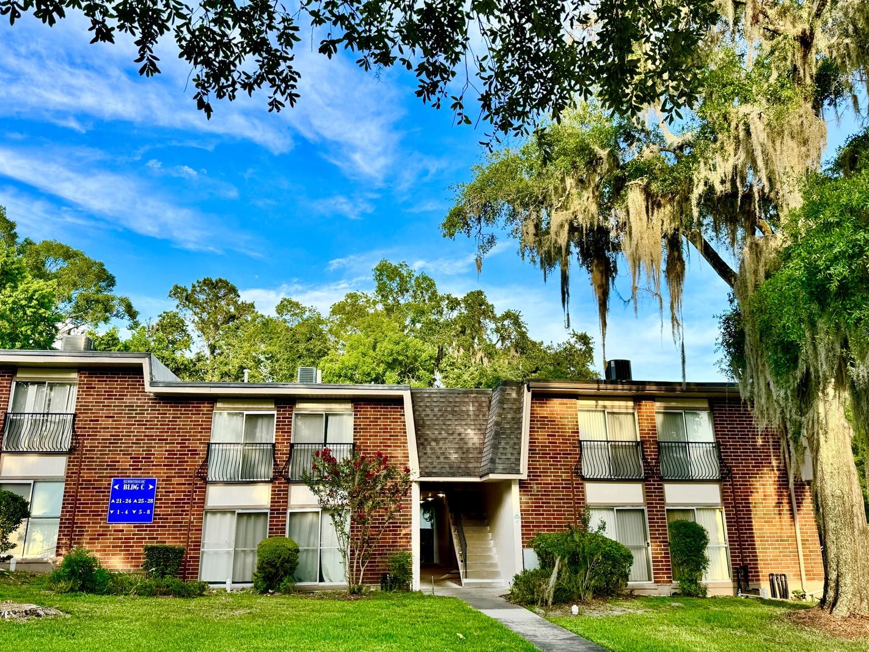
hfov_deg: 65.3
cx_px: 430
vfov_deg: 51.4
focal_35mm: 27
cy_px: 331
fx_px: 678
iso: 80
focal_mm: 6.76
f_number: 1.78
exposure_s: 1/1524
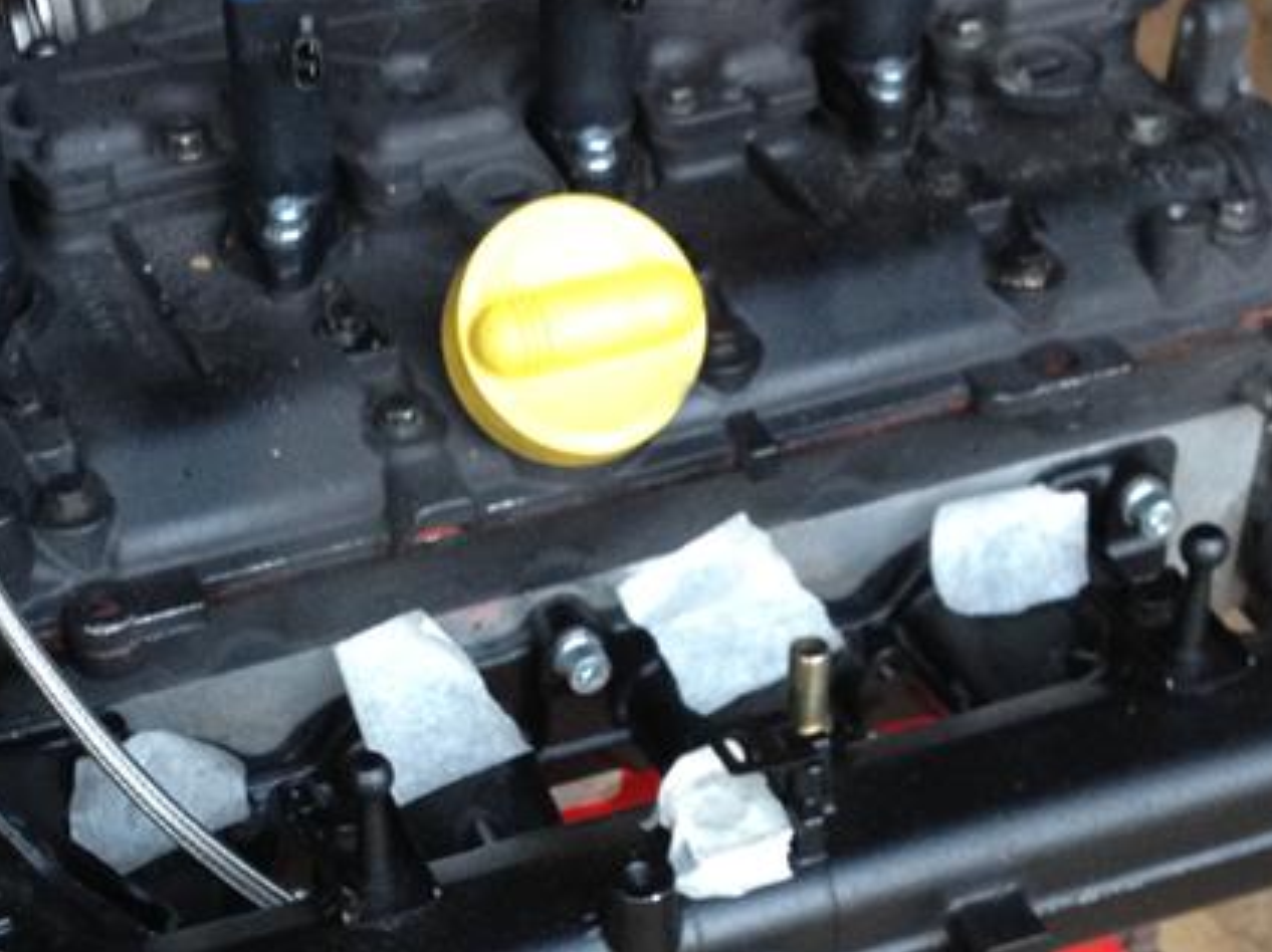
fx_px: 3122
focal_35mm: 85
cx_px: 467
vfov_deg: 17.2
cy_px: 810
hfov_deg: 23.0
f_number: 2.4
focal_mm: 4.28
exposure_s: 1/20
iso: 160
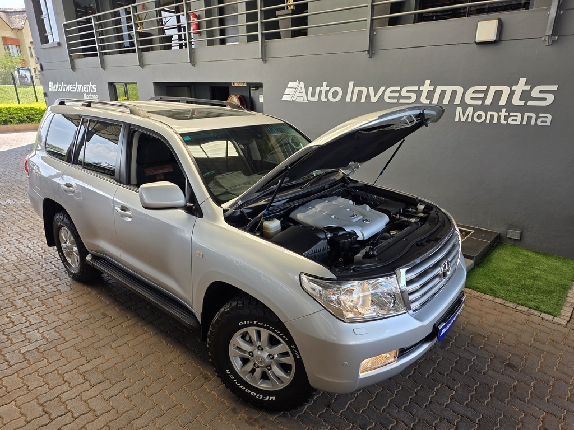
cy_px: 215
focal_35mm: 23
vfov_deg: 58.9
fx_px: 381
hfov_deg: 73.9
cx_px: 287
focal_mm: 6.25
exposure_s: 1/180
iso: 32
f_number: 1.7
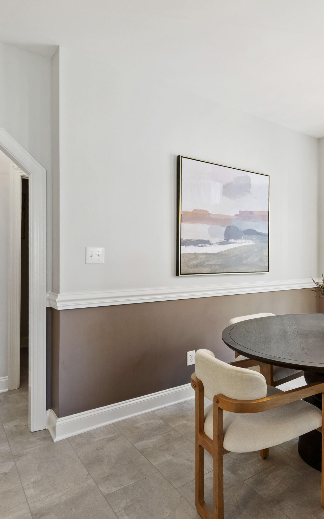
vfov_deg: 77.2
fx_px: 325
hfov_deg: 48.7
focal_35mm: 23
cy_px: 260
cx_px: 277
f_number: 8
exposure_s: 1/2
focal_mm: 10
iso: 100
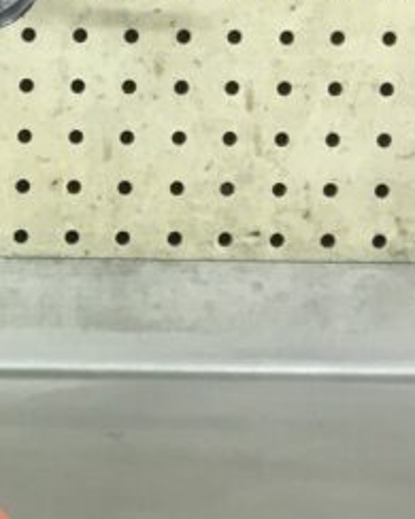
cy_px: 19
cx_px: -528
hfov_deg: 11.2
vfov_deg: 15.9
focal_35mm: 119
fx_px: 1828
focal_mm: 4.15
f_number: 2.2
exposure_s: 1/30
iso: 64
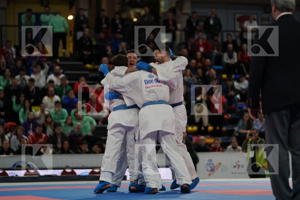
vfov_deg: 10.4
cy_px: 100
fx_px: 1100
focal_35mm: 132
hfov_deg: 15.5
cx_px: 150
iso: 1250
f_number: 2.8
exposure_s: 1/1000
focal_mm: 132
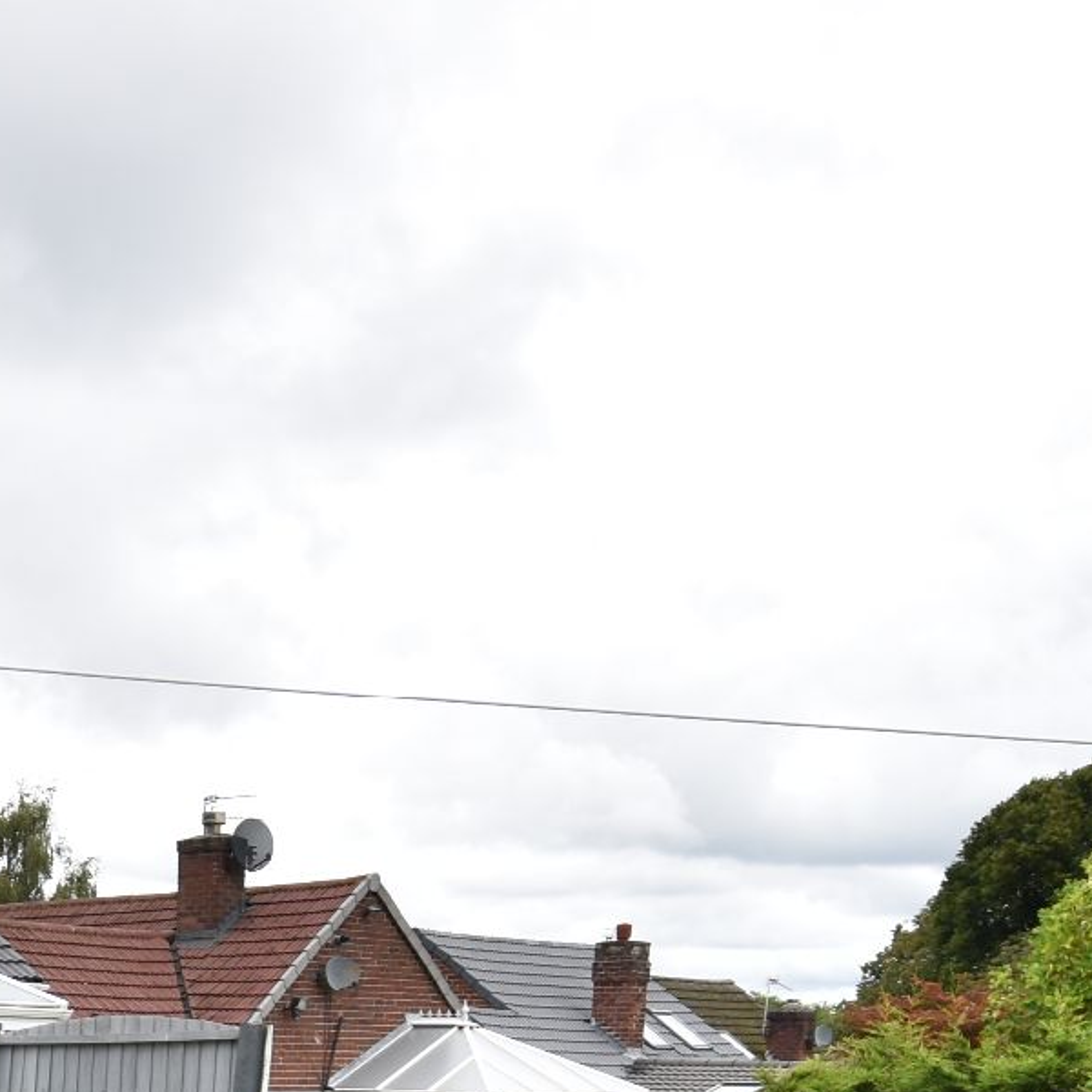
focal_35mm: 51
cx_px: -107
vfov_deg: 27.9
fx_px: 1820
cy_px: 1409
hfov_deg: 30.0
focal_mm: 10
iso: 100
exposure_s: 1/125
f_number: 5.6
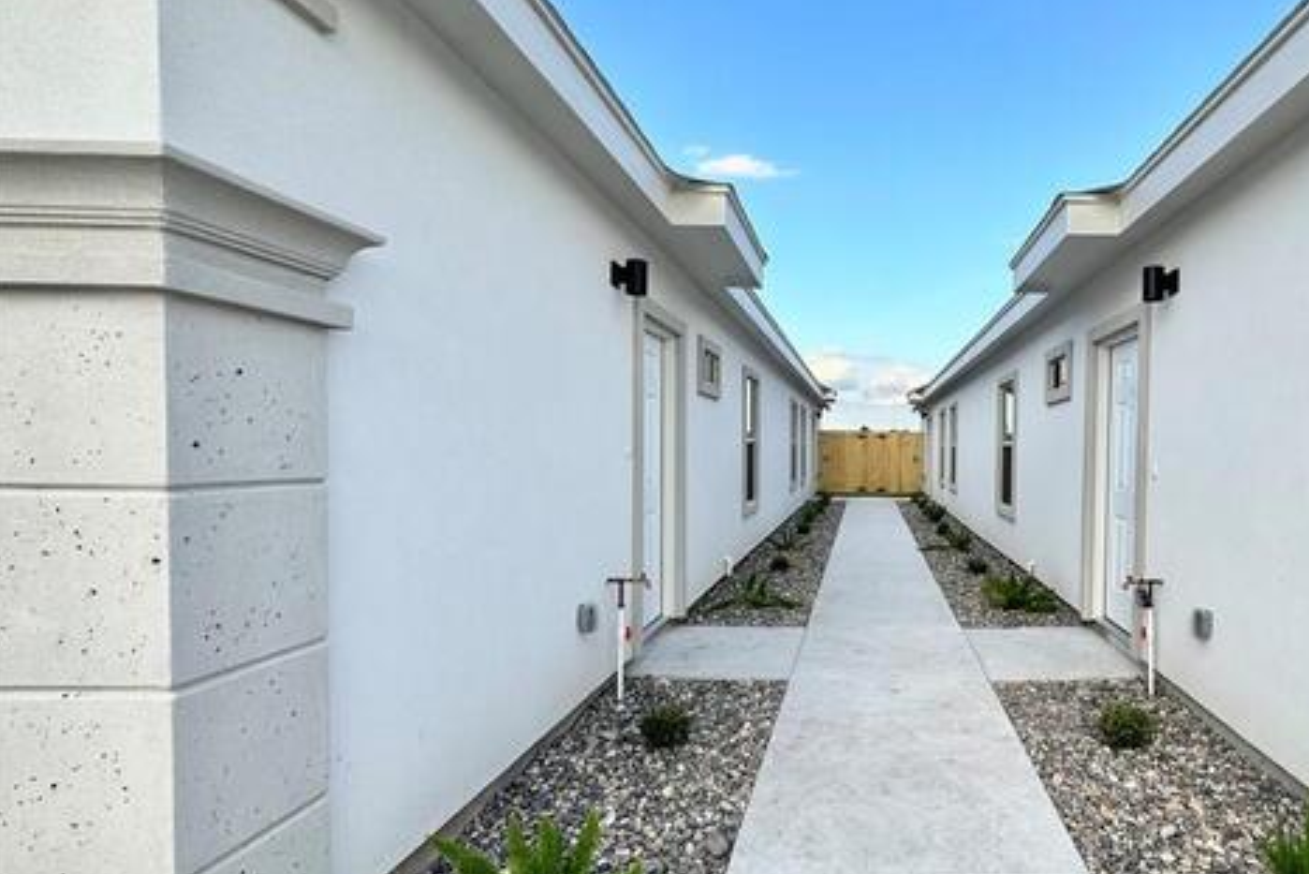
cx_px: 890
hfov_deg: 80.7
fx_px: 727
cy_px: 469
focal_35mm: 20
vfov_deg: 61.9
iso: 40
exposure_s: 1/332
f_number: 2.2
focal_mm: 2.22
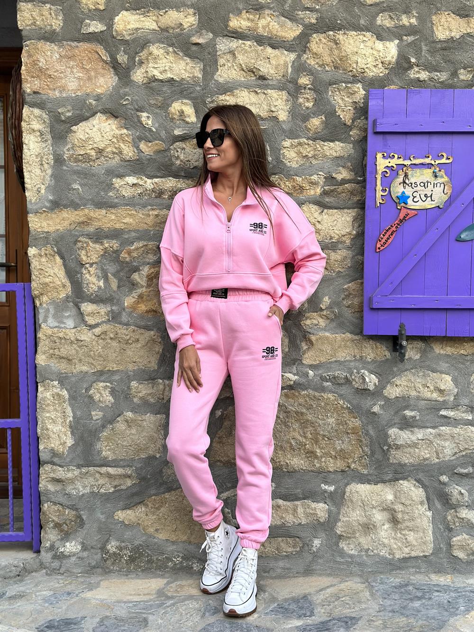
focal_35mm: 48
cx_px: 237
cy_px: 316
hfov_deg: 30.3
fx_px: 876
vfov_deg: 39.7
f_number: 1.78
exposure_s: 1/351
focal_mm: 6.86
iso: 80
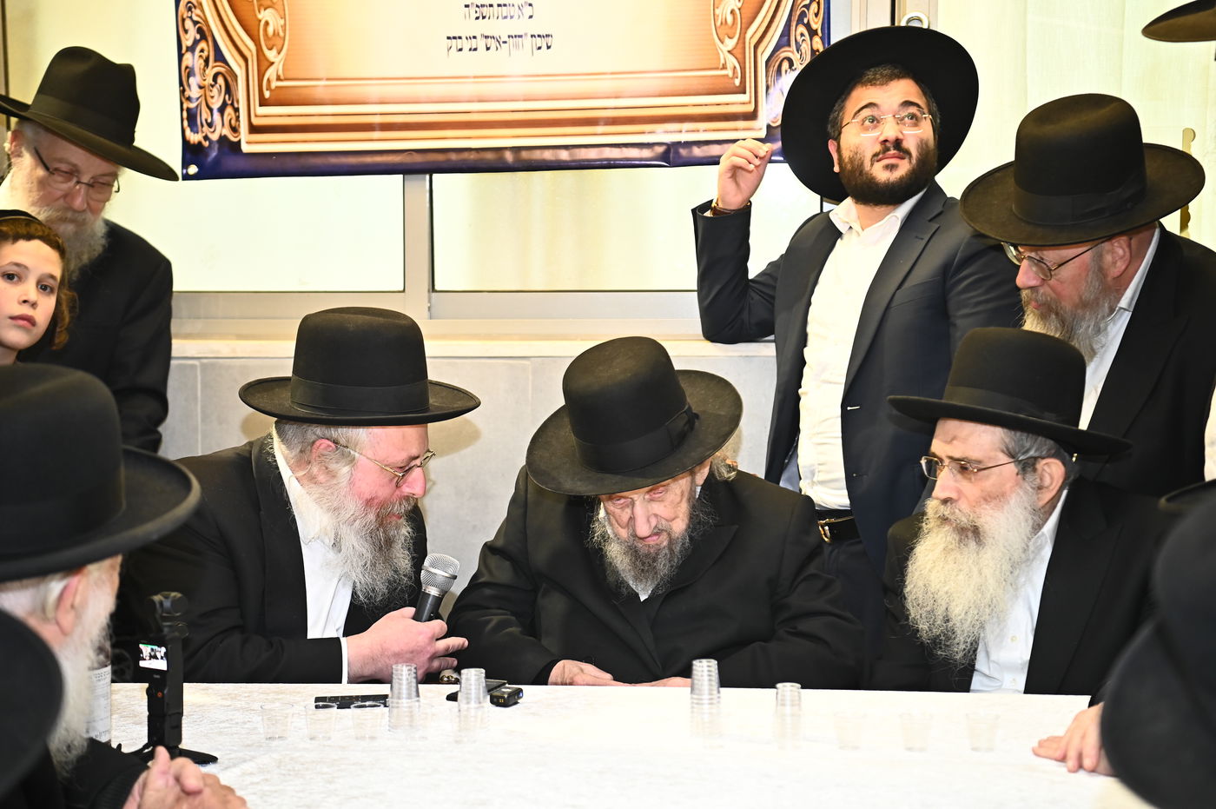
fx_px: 2362
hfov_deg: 28.9
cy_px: 404
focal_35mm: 70
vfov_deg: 19.4
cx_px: 608
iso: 2000
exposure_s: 1/200
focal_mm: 70
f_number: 3.5
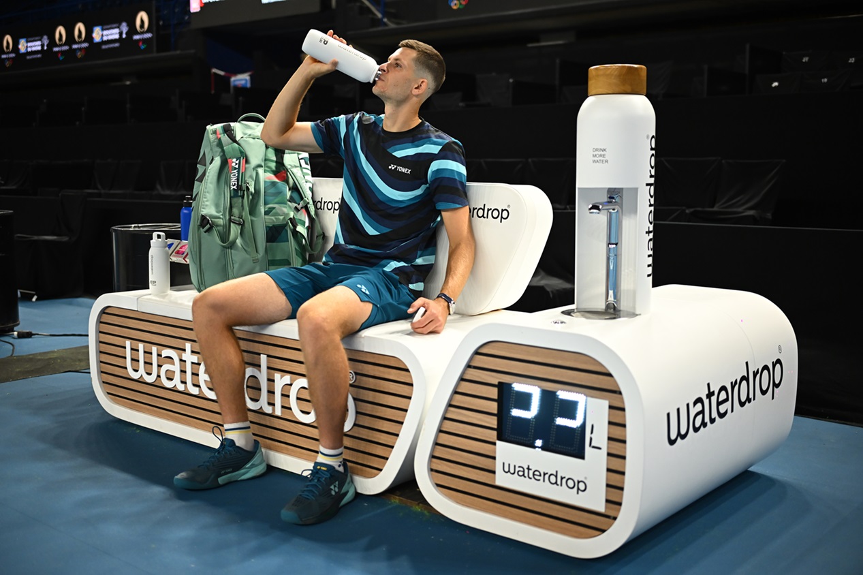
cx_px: 432
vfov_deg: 33.4
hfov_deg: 48.5
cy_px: 288
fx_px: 959
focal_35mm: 40
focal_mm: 40
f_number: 2
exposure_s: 1/640
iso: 1250
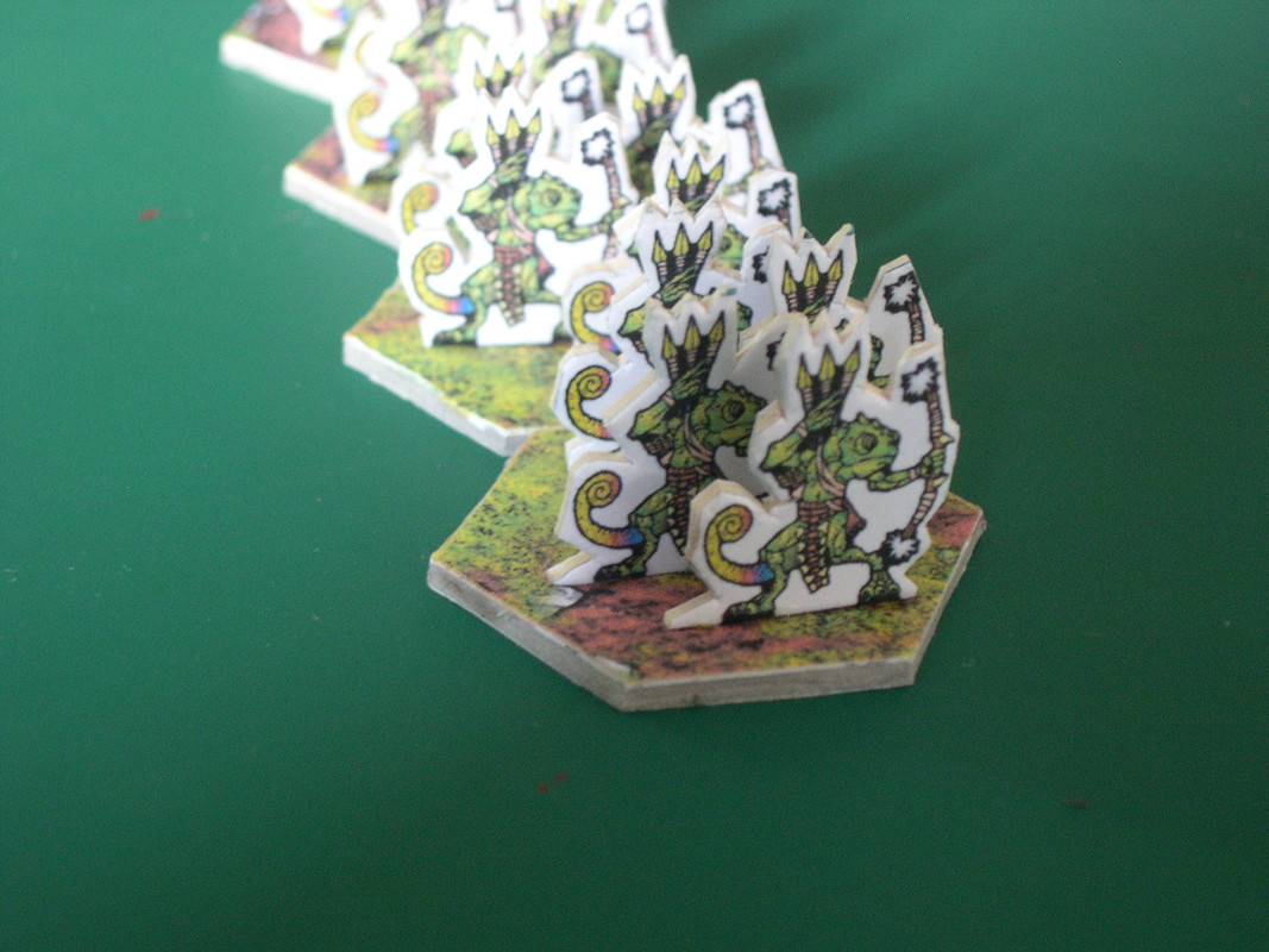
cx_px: 634
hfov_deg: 25.3
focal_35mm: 77
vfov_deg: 19.1
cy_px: 476
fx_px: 2822
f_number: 4
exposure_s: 1/4.7
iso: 400
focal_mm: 16.3
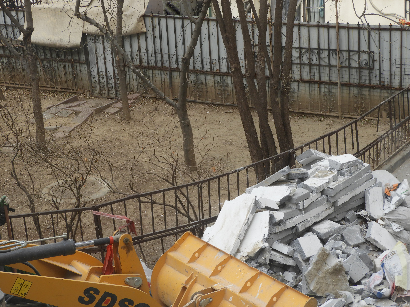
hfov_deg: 24.4
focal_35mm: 80
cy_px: 154
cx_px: 205
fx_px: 948
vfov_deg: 18.4
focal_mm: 14.3
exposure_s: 1/160
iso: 100
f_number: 4.5
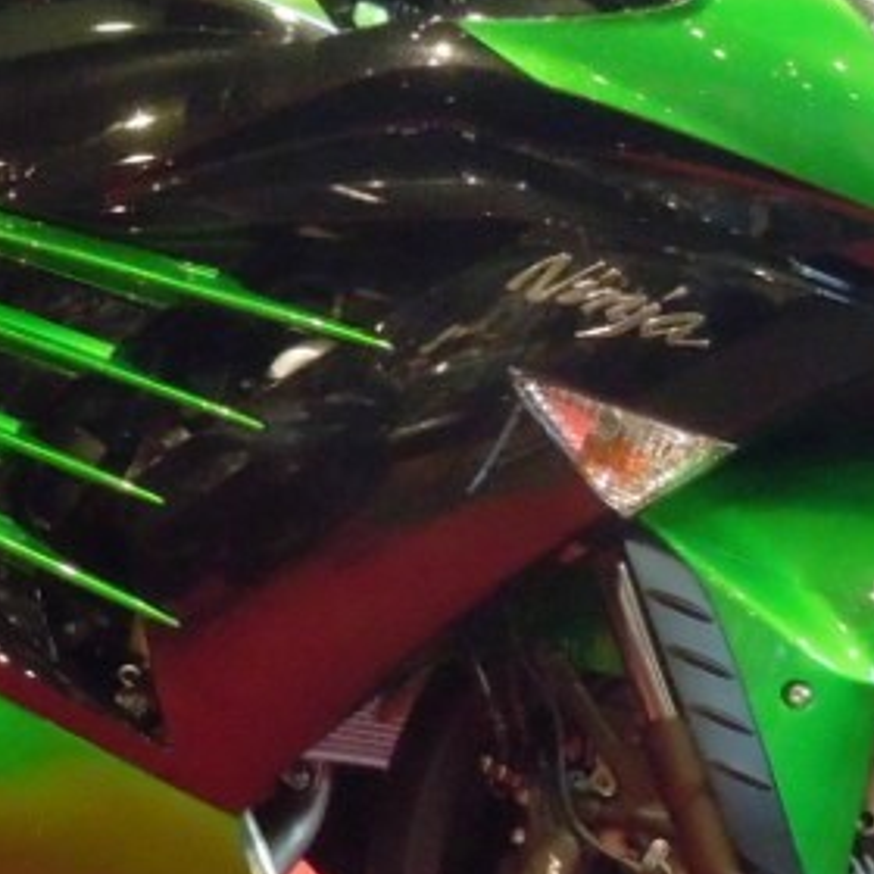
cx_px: -25
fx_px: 3142
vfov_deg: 15.8
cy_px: 387
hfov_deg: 15.5
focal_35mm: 110
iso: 800
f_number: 3.6
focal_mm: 6.2
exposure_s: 1/15
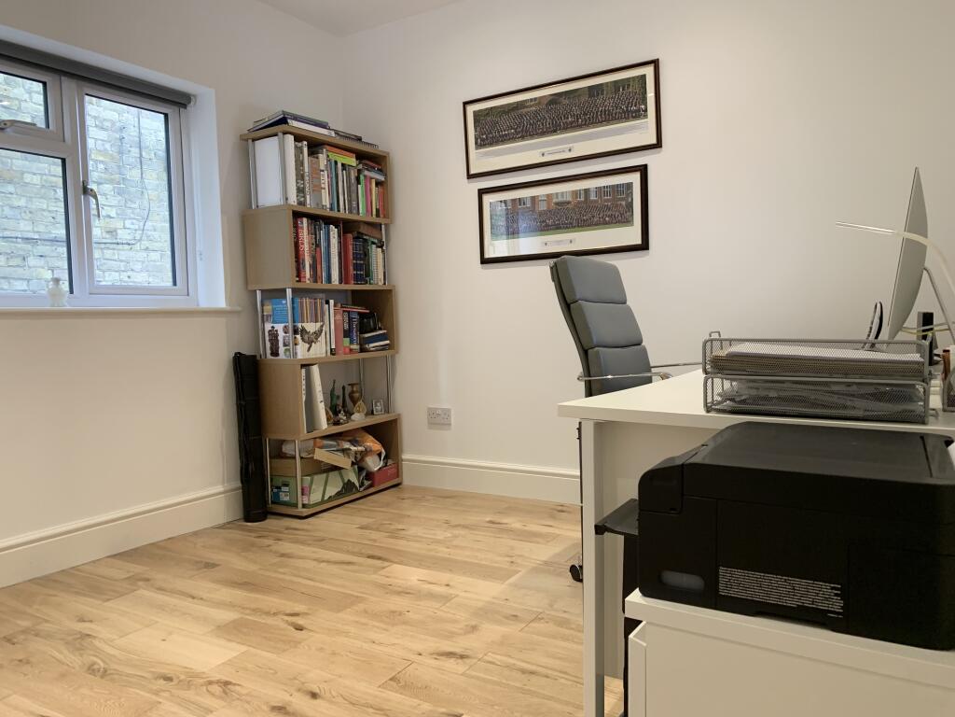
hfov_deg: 67.3
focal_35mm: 26
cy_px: 358
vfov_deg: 53.1
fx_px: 717
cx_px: 478
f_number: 1.8
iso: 125
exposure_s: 1/50
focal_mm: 4.25
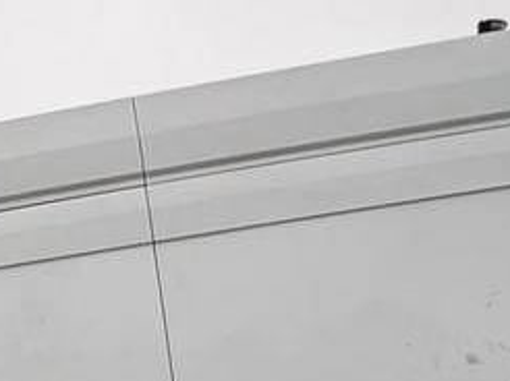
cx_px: 37
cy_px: 462
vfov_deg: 25.5
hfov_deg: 35.0
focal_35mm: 51
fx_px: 751
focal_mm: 2.22
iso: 80
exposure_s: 1/99
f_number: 2.2
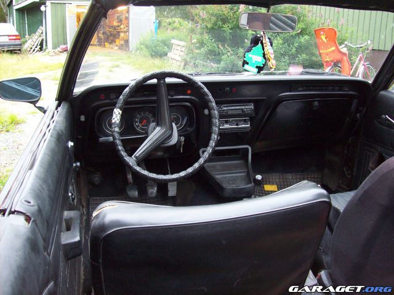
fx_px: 410
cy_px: 148
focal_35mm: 36
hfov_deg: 51.4
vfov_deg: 39.7
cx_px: 197
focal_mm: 6
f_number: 2.7
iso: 200
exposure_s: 1/8
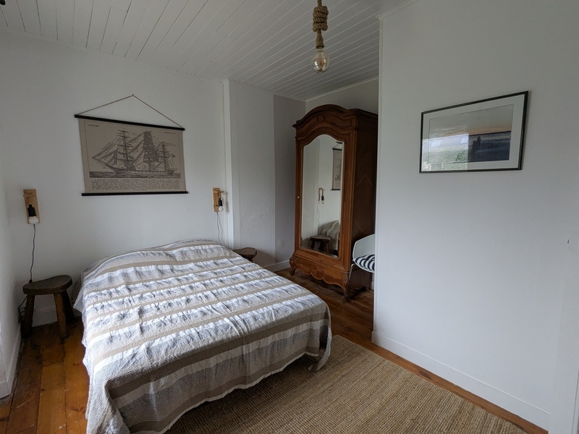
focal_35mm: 16
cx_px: 290
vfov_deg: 78.1
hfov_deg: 94.5
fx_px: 268
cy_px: 217
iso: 123
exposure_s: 1/33.3
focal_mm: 2.35
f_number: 2.2
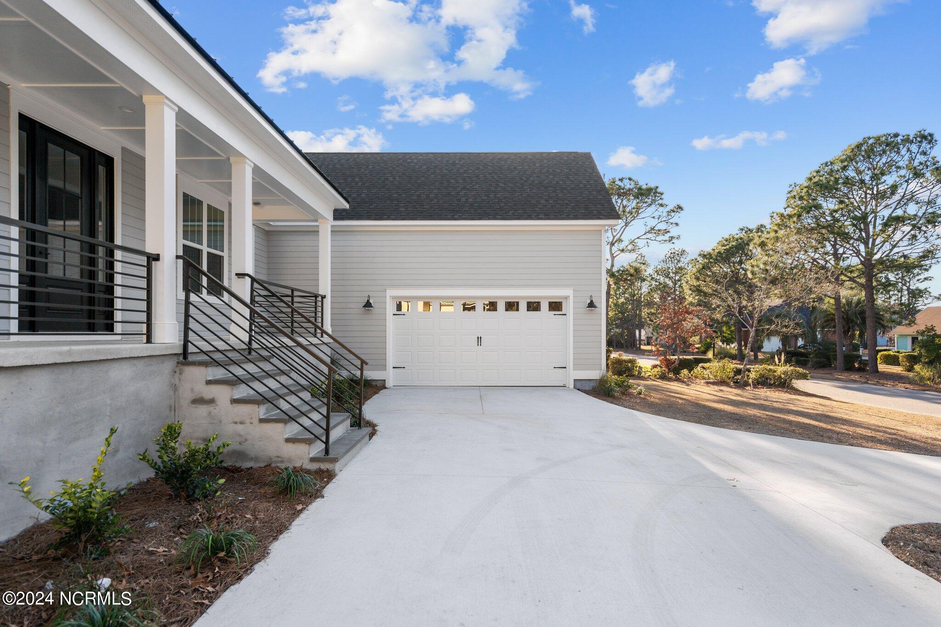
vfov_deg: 64.5
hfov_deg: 86.9
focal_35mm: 19
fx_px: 497
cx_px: 470
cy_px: 314
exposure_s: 1/1000
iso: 250
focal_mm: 19
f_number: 4
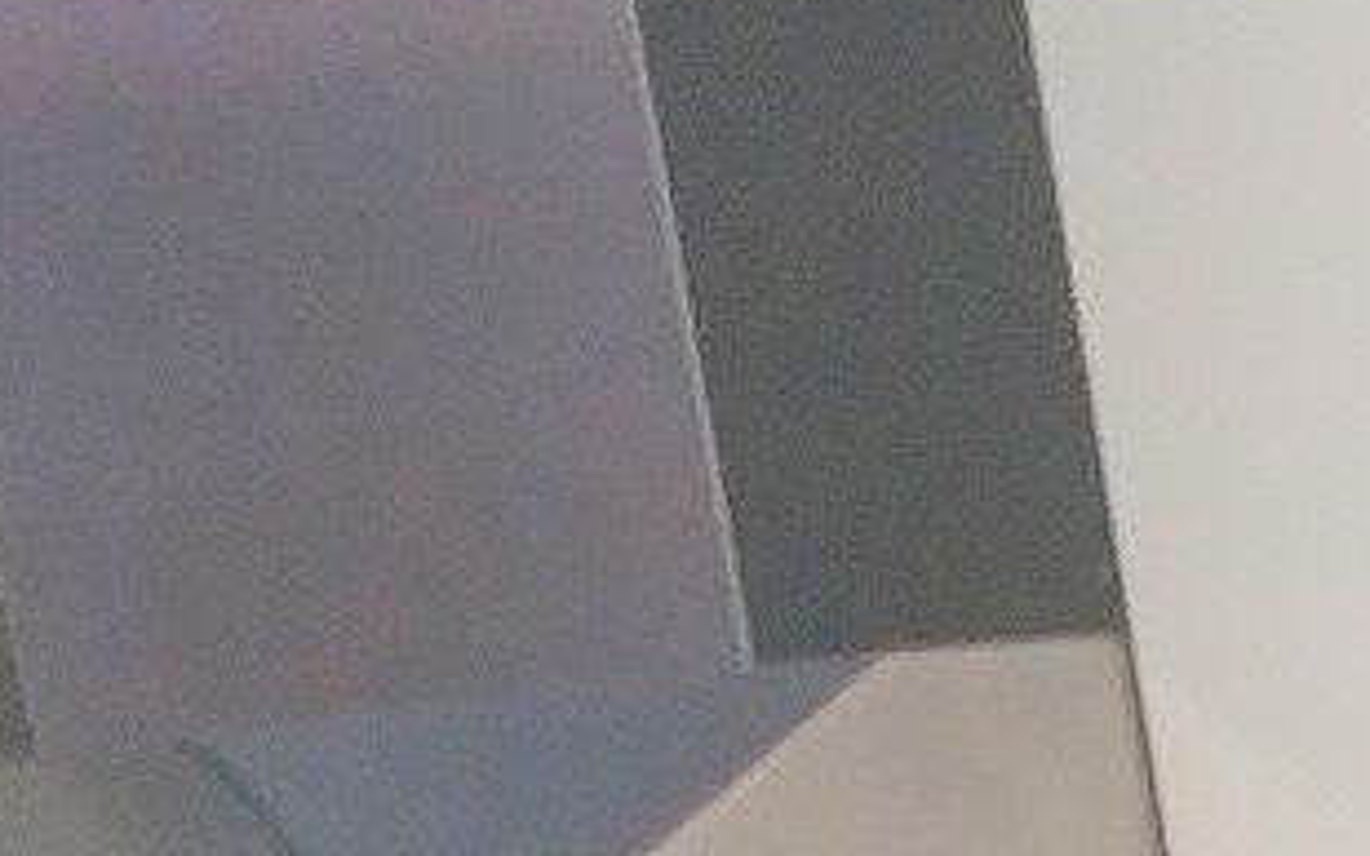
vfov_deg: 5.6
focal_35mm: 211
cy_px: 3162
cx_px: 2239
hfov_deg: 9.6
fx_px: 7877
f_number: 2
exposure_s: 1/25
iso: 330
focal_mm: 4.5
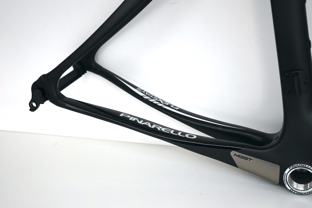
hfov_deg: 36.3
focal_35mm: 55
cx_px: 156
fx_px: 476
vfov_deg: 24.6
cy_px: 104
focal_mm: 55
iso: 1600
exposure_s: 1/160
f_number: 5
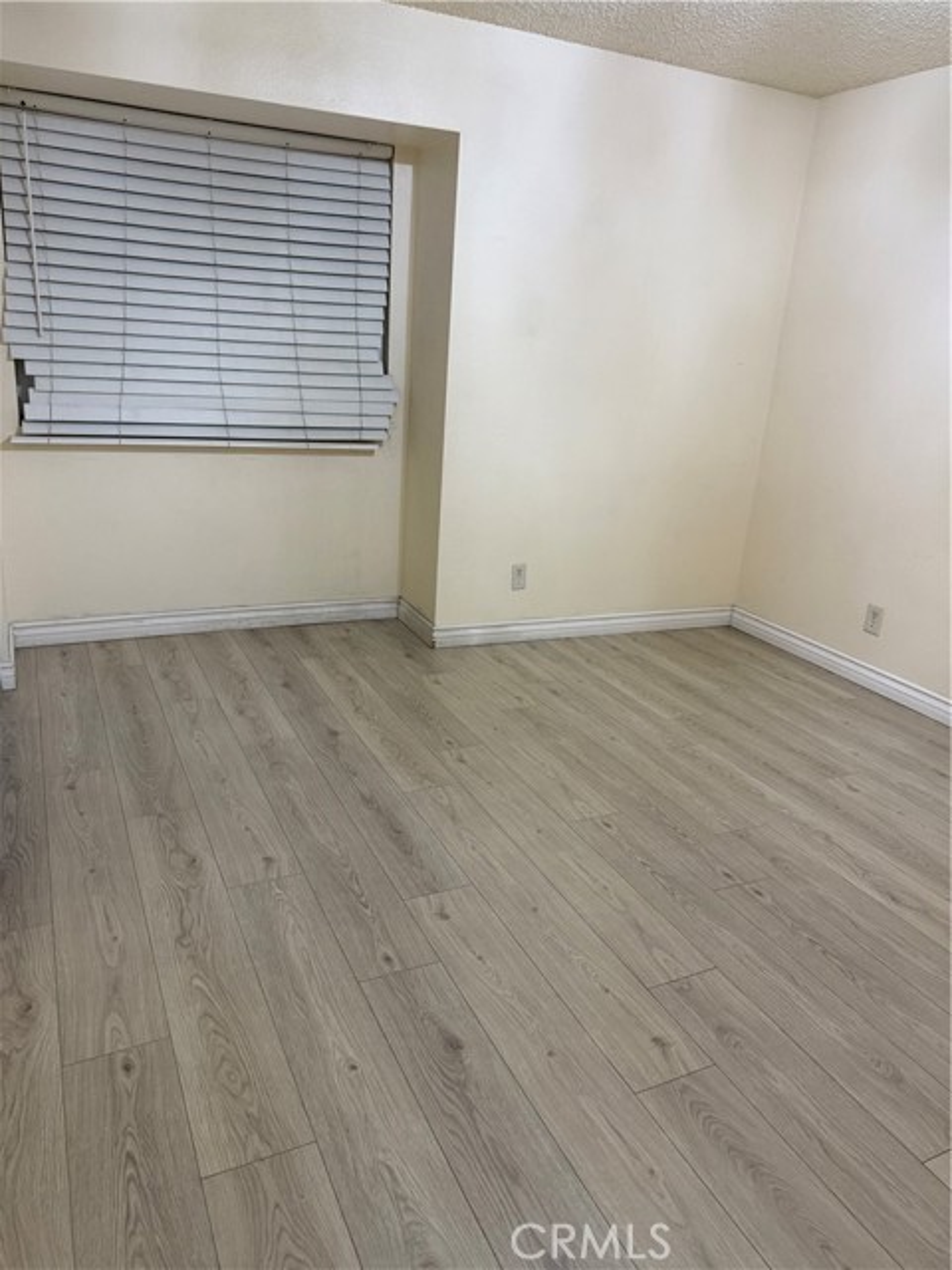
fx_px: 880
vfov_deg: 71.6
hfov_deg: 56.8
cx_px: 476
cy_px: 635
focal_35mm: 24
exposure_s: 1/60
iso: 200
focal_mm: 6.76
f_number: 1.78
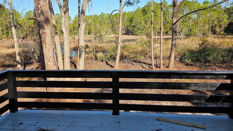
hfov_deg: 71.9
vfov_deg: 43.9
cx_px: 114
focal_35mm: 26
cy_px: 48
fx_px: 161
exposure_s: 1/539
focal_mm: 6.3
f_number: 1.7
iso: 16
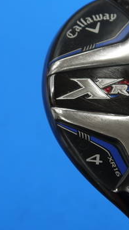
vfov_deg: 23.9
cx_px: 121
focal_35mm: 89
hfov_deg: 13.4
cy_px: 97
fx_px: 541
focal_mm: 22
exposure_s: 1/60
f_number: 4.4
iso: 160
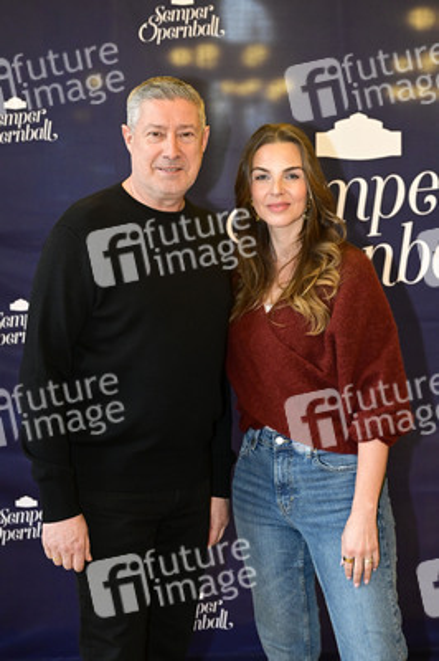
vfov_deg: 35.1
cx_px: 220
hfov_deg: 23.7
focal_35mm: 57
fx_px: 1044
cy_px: 330
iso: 3200
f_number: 4.5
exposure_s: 1/200
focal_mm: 57
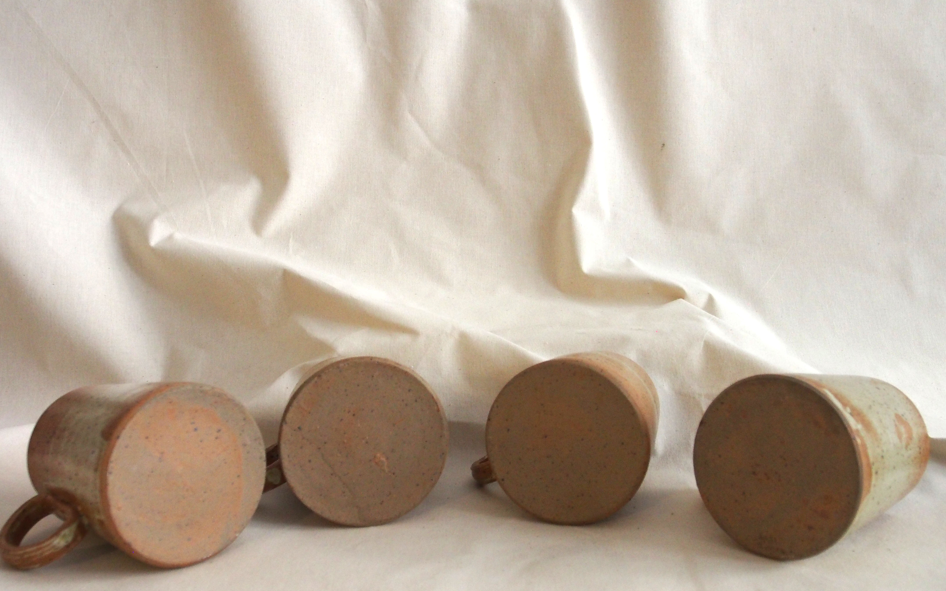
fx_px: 1109
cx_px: 461
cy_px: 331
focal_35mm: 43
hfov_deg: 46.2
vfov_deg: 29.8
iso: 1600
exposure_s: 1/30
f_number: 4.4
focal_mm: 19
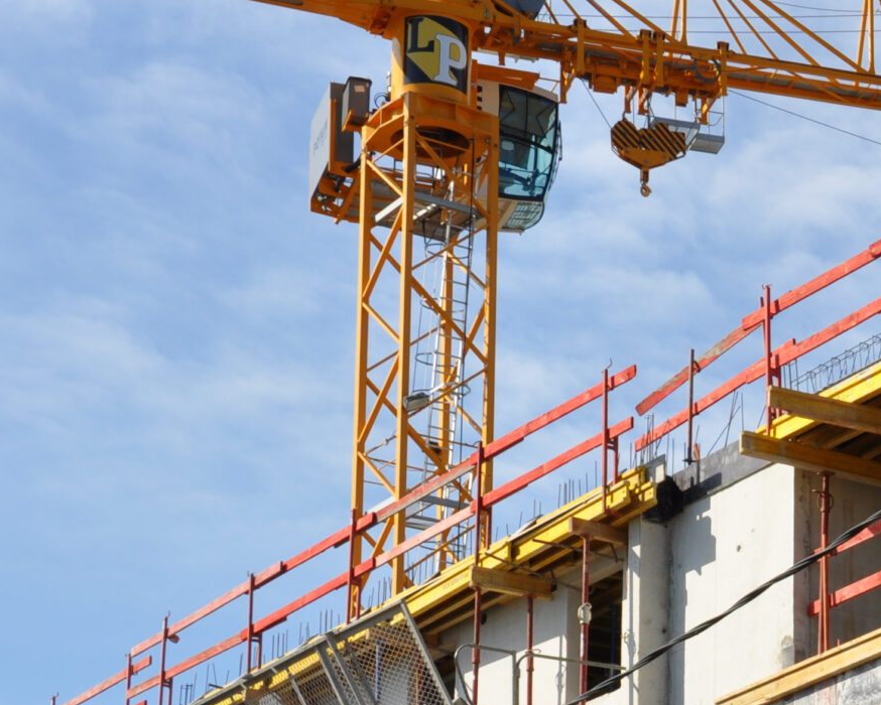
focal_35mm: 119
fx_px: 3114
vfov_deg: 12.7
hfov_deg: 15.4
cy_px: 727
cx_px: 1109
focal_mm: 29
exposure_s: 1/200
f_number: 13
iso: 200
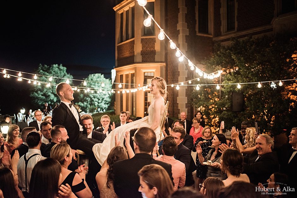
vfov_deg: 37.9
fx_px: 289
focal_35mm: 35
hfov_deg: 54.4
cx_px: 148
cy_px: 99
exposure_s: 1/80
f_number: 1.8
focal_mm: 35
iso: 1000
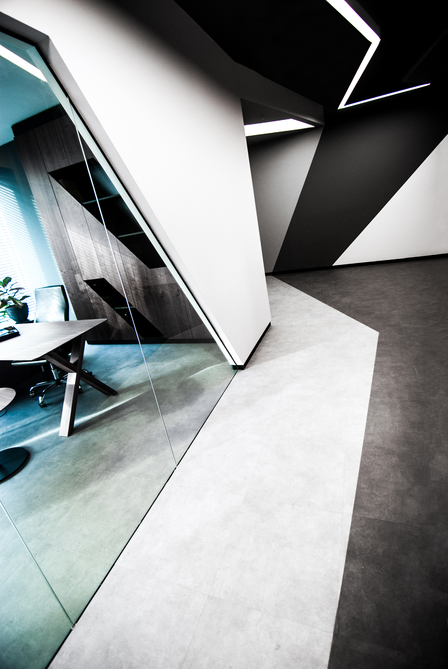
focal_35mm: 16
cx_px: 224
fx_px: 307
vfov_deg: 94.9
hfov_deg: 72.2
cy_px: 334
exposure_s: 1/30
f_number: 2.8
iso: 320
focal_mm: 11
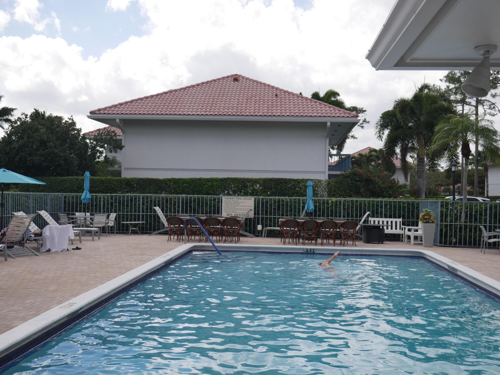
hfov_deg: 44.8
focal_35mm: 42
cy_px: 188
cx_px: 250
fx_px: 607
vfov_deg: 34.4
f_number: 5
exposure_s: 1/2500
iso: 400
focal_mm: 21
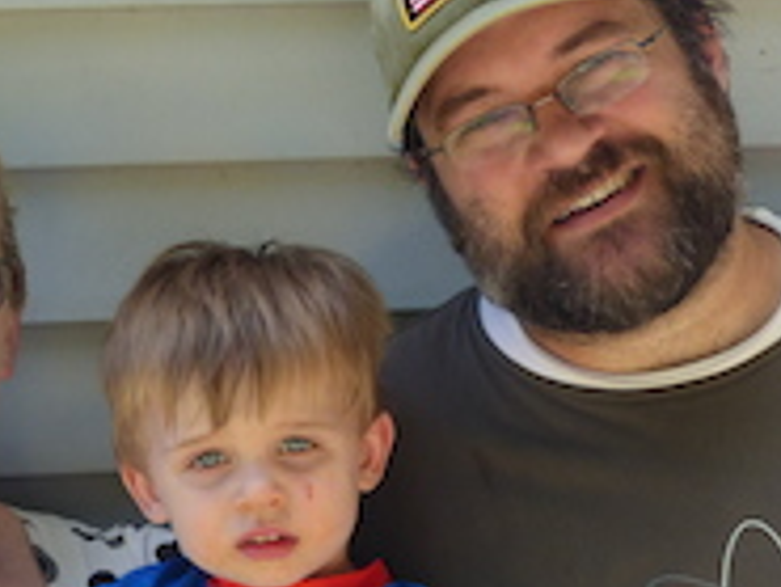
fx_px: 2867
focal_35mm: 127
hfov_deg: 15.5
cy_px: 494
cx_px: 353
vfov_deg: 11.6
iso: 100
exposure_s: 1/80
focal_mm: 7.8
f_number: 2.8
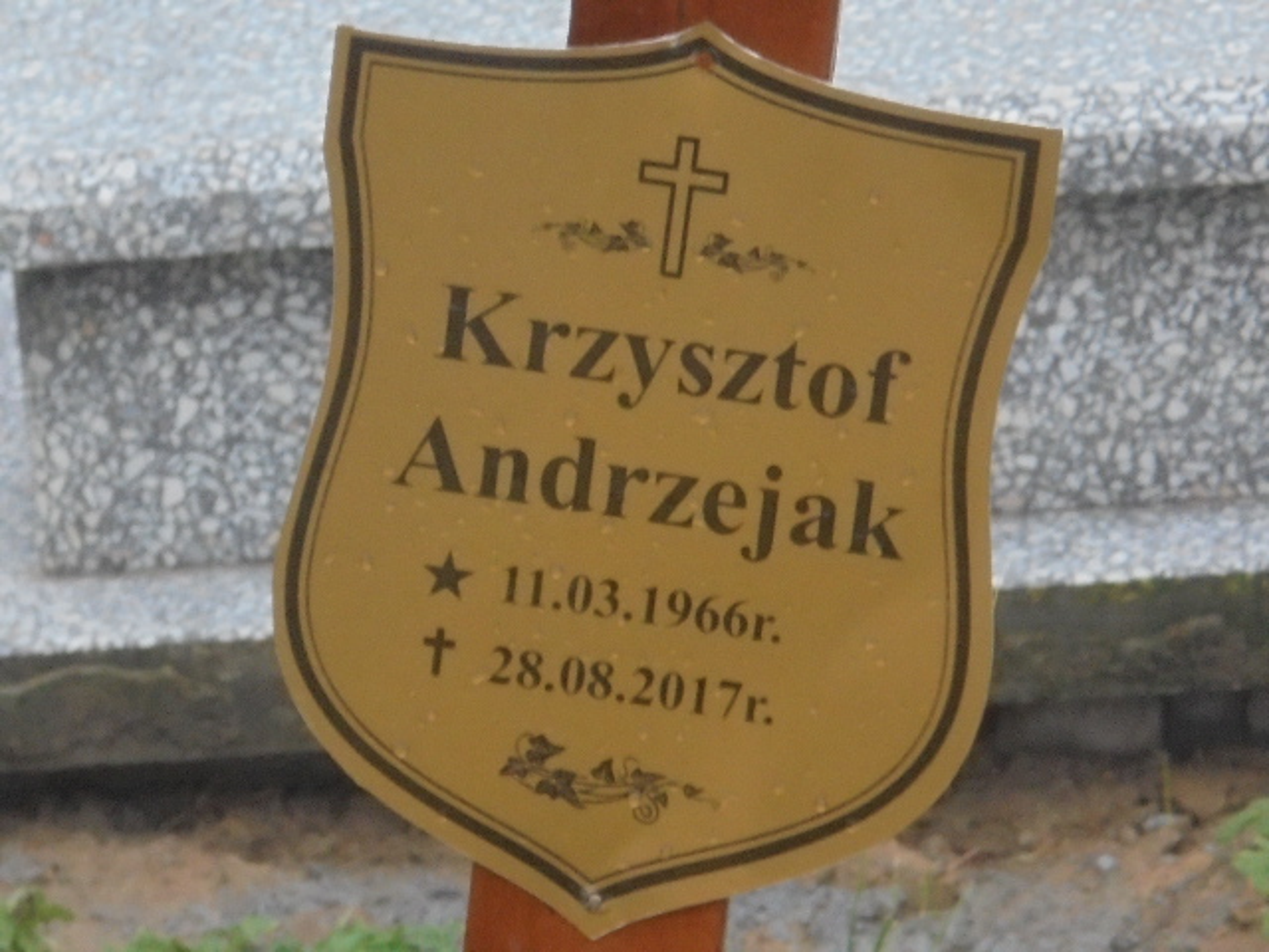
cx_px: 634
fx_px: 5719
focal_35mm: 156
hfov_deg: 12.7
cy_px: 476
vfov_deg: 9.5
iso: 400
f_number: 6.5
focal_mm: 27.6
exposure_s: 1/80
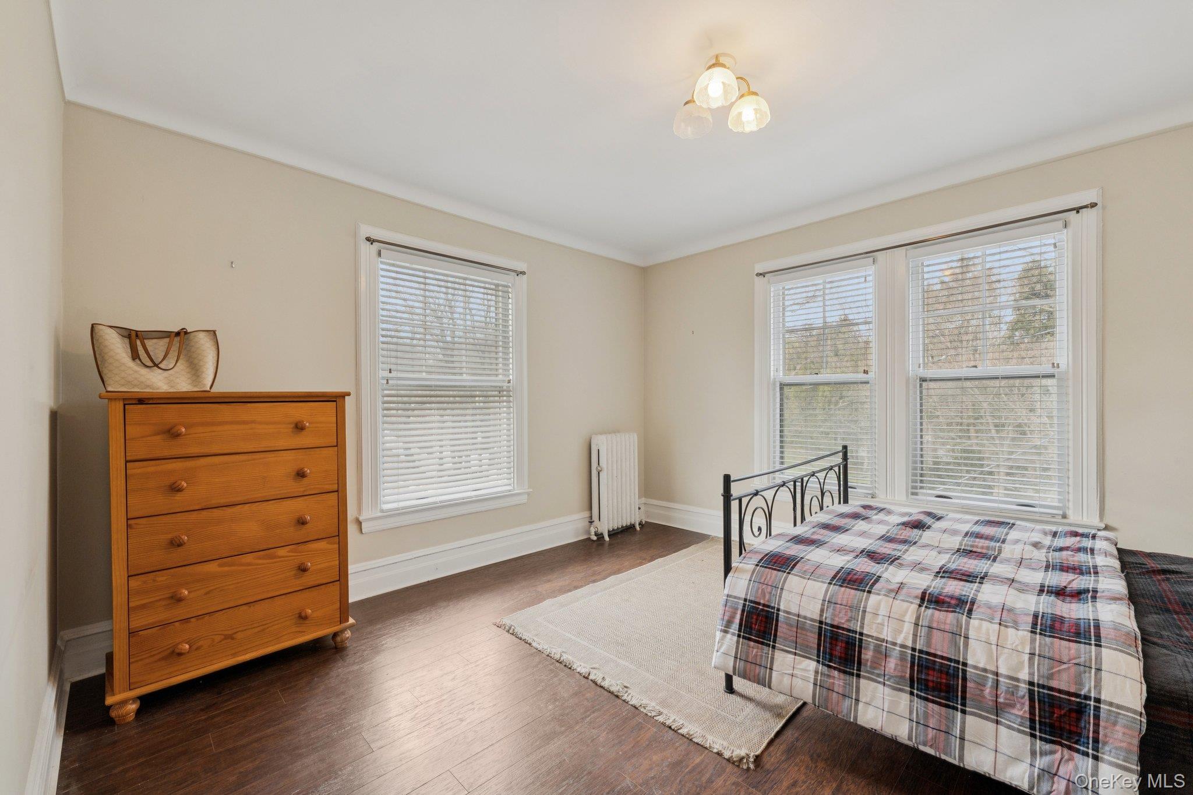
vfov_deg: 81.2
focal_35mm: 14
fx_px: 464
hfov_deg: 104.3
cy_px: 398
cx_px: 596
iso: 500
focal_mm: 14
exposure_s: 1/60
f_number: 7.1
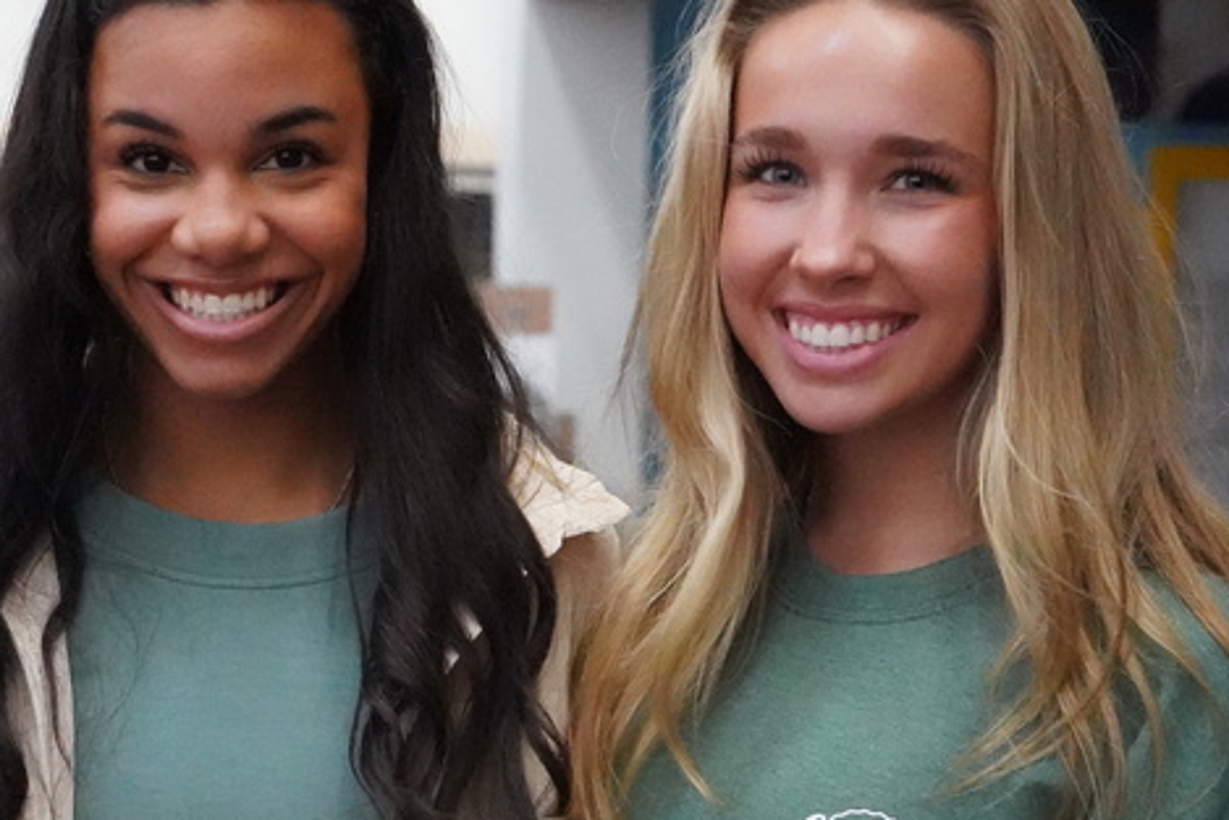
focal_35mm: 96
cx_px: 199
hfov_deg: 20.9
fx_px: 3278
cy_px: 601
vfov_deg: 14.2
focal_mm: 44
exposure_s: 1/2500
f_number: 4.5
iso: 32000
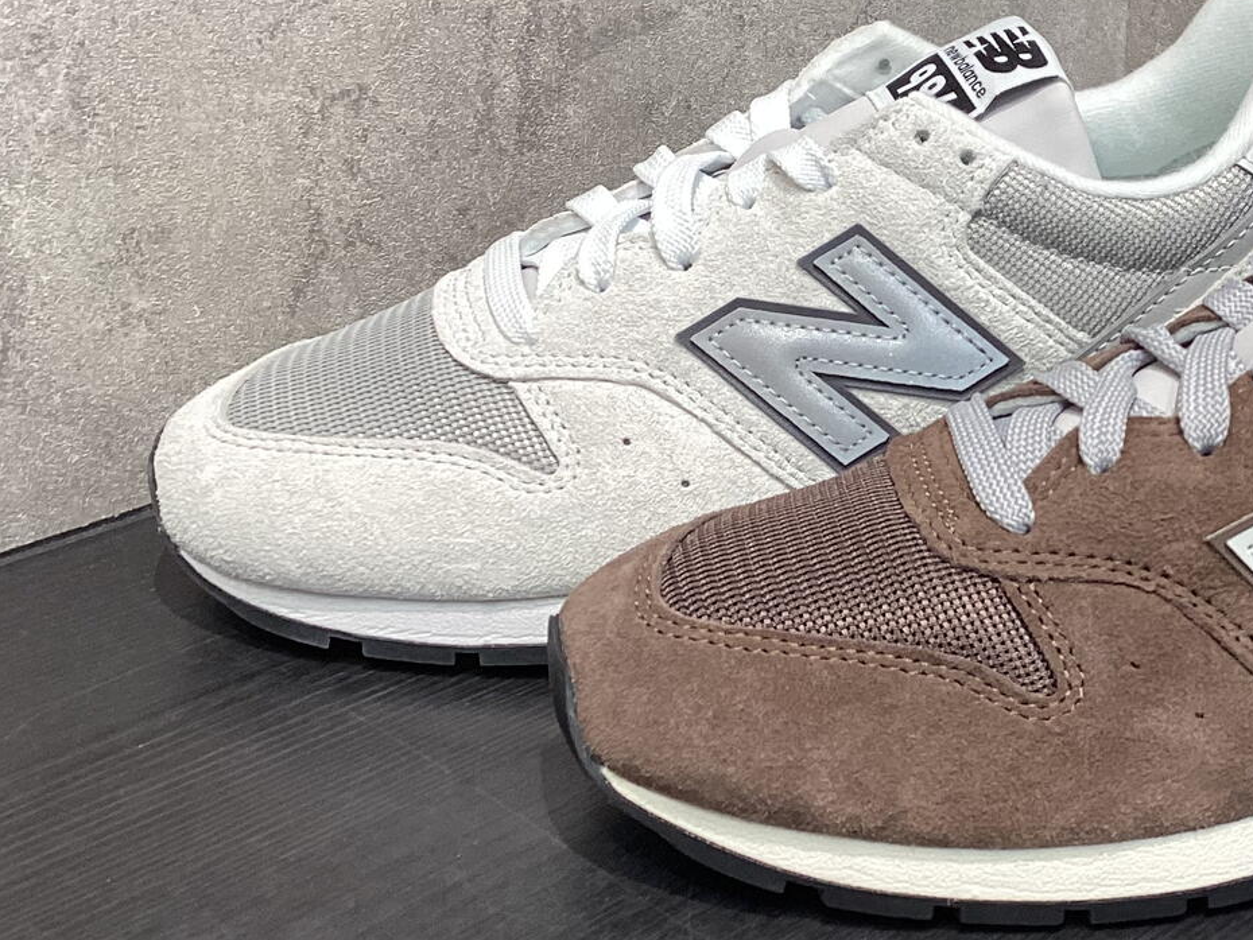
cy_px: 403
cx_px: 1109
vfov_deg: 22.9
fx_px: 2317
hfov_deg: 29.1
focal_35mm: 64
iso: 80
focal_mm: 3.3
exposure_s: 1/60
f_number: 2.4
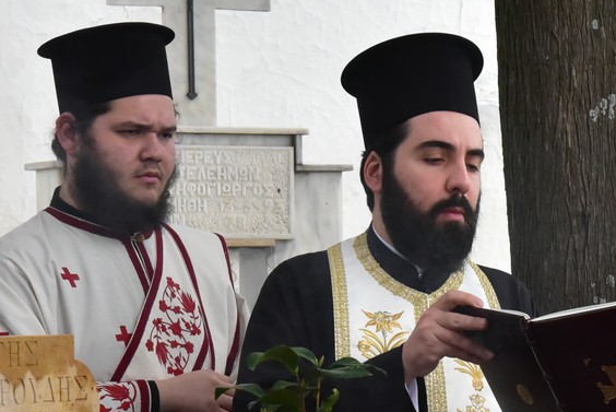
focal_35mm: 176
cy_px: 507
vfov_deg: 7.7
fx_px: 3014
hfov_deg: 11.5
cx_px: 627
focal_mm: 55
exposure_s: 1/1250
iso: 4000
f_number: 8
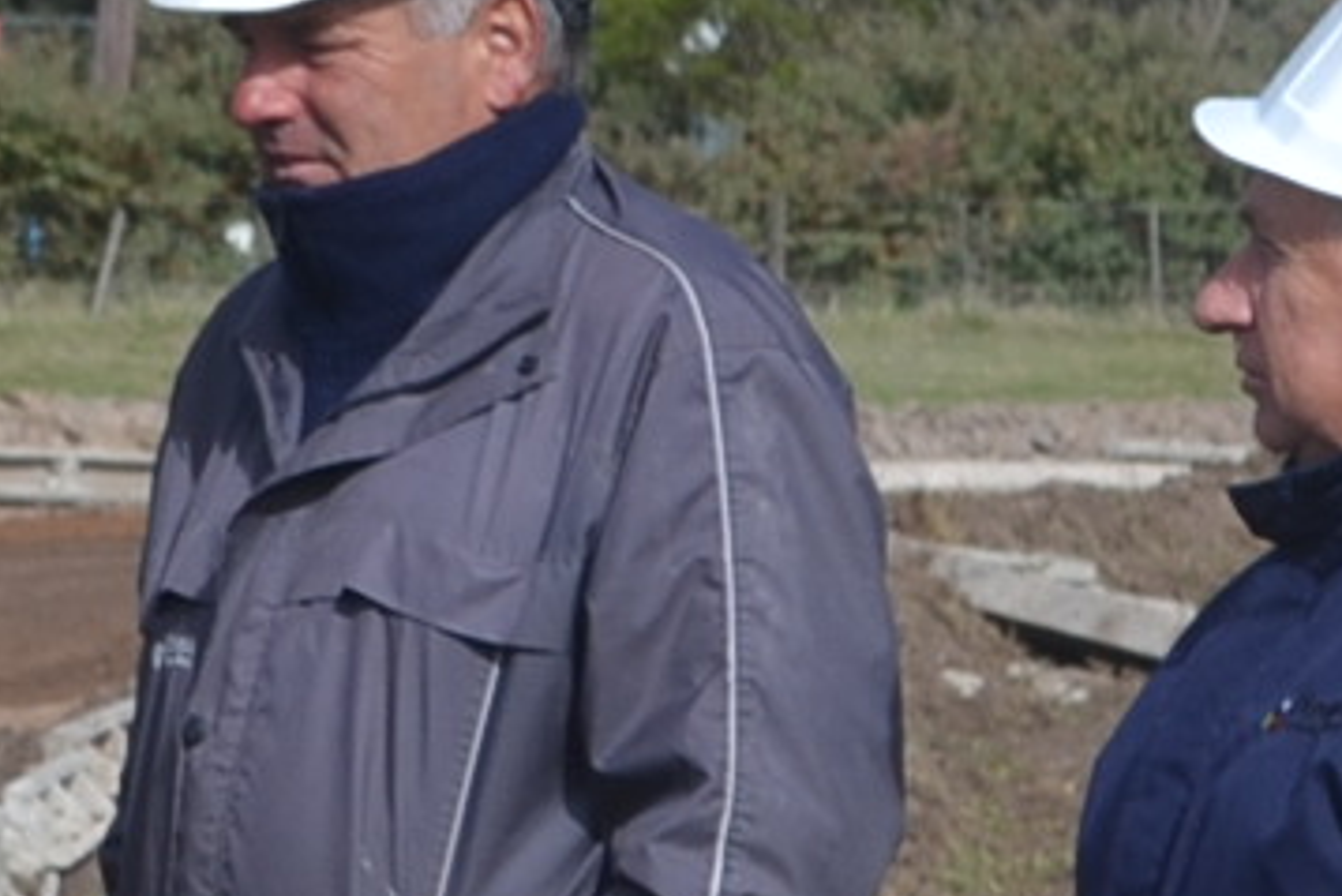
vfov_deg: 3.1
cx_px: -330
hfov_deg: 4.6
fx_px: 16557
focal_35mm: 444
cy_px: 1072
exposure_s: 1/250
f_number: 8
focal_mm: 46
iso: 100
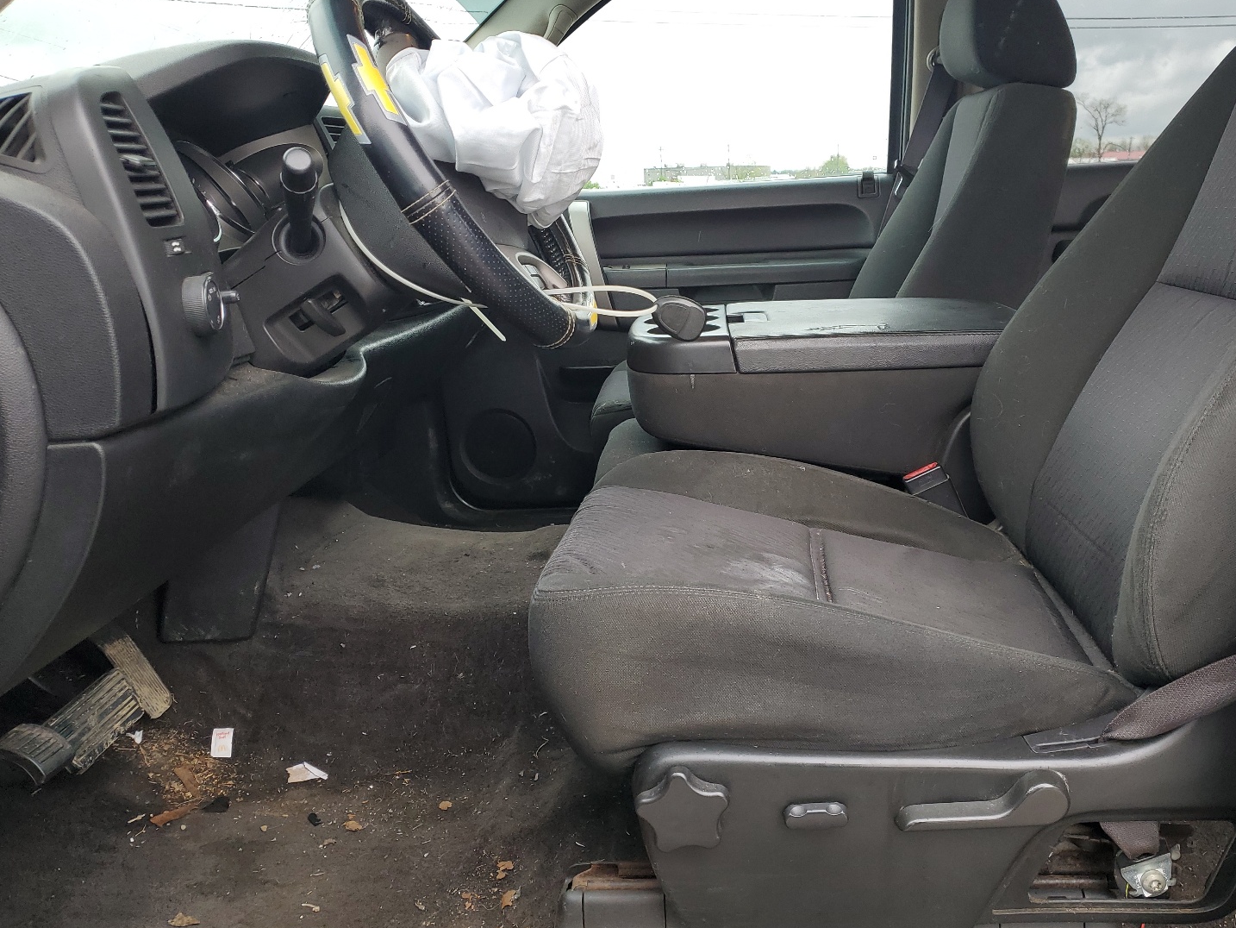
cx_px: 676
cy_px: 443
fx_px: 1036
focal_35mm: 29
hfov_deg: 61.5
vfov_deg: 48.2
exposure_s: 1/227
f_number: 1.5
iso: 50
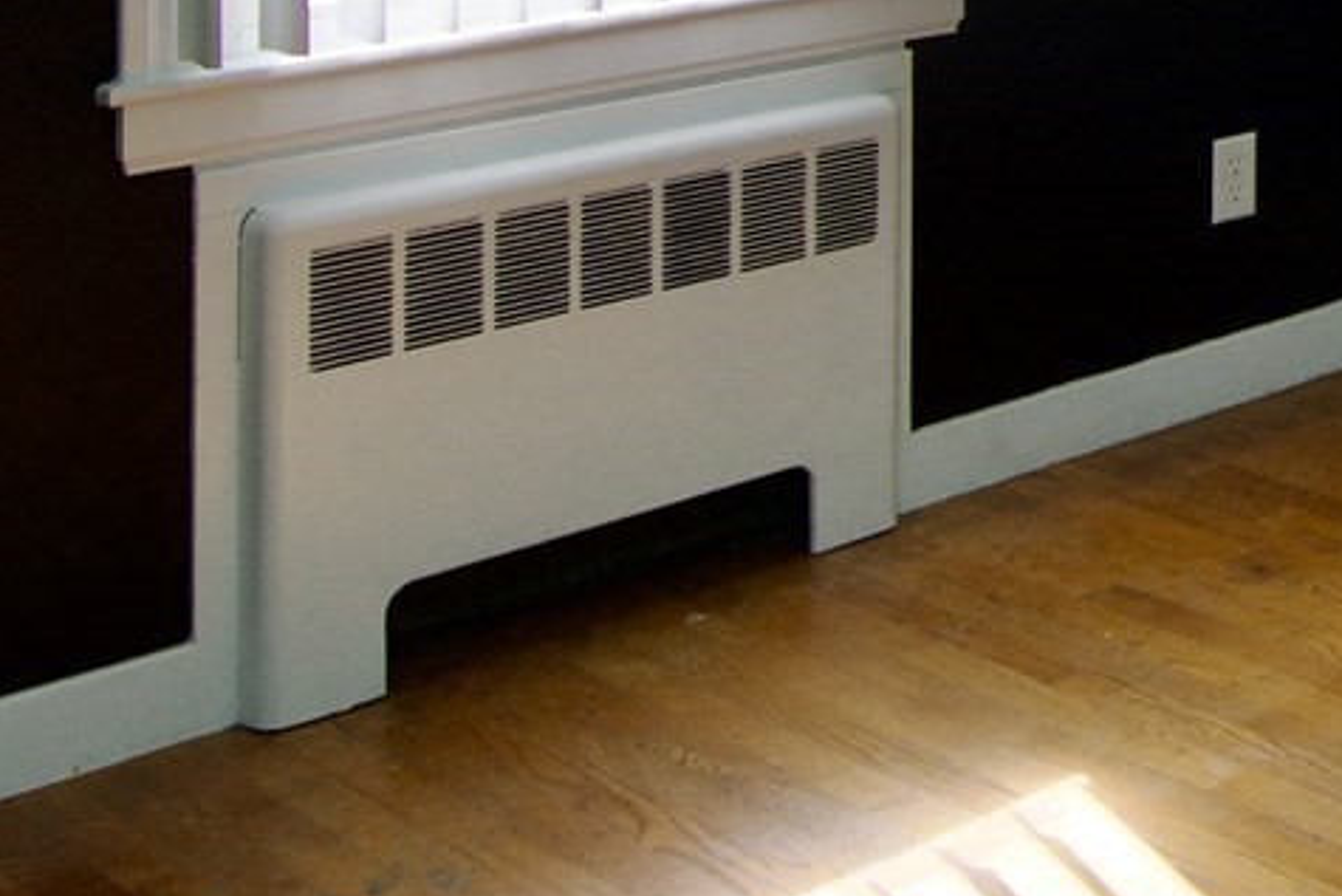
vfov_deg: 16.9
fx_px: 2653
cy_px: -538
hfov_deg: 23.3
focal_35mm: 71
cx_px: 1964
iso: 400
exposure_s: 1/125
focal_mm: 11
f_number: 5.6
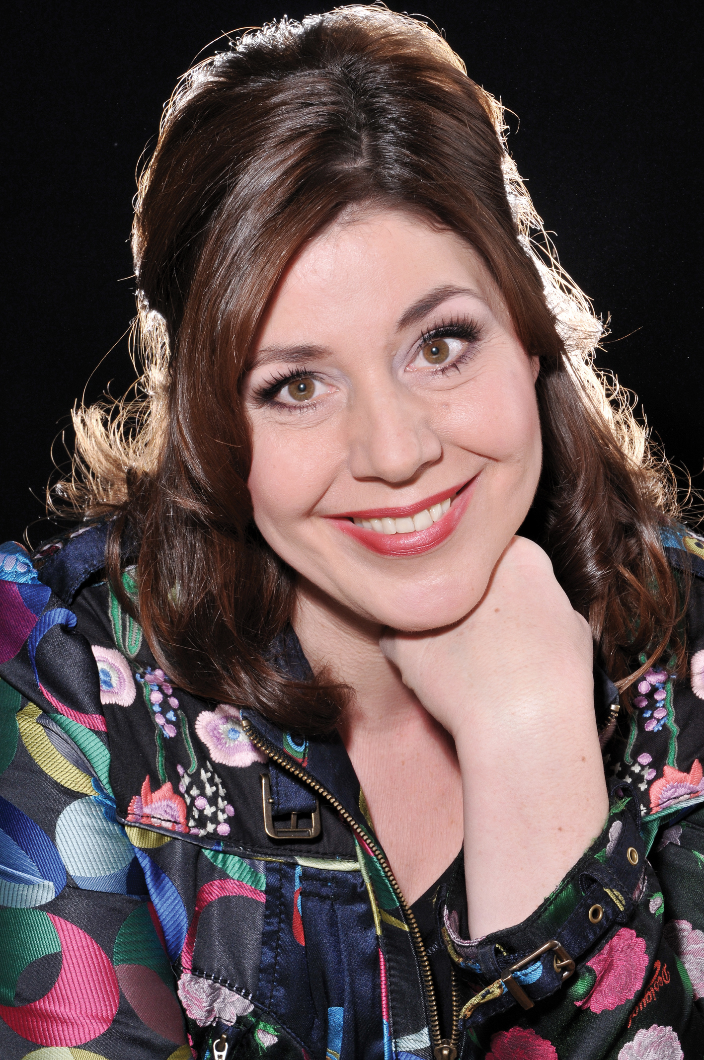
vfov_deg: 11.0
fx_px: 5515
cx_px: 352
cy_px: 530
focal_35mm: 188
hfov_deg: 7.3
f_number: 11
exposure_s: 1/100
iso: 400
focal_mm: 125
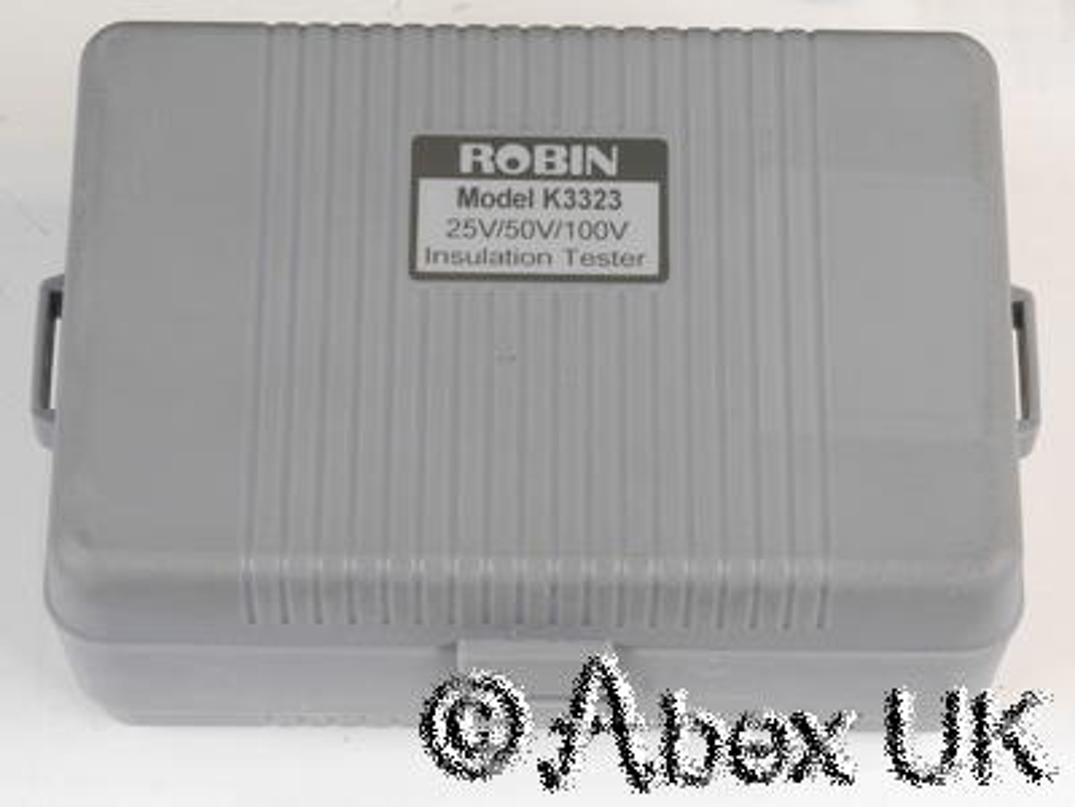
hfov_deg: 16.1
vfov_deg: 12.1
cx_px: 538
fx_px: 3789
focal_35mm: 122
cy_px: 404
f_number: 22
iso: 800
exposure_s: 1
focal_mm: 61
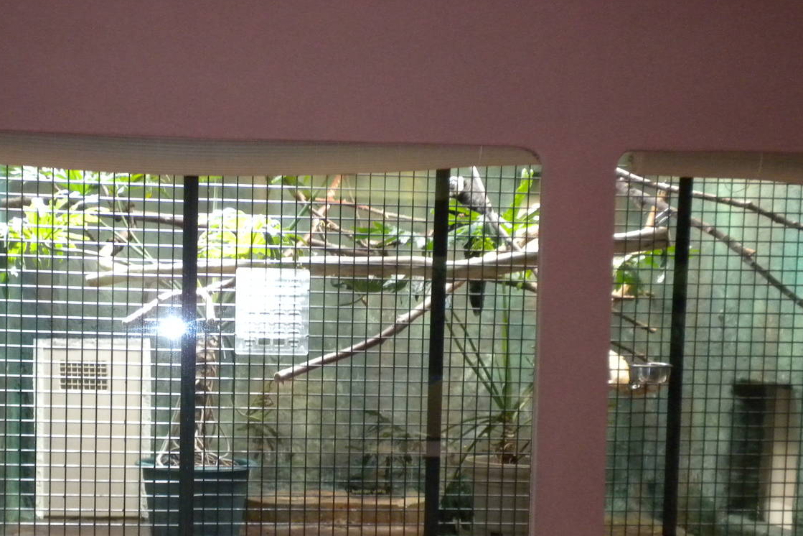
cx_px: 269
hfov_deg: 35.9
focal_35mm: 55
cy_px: 410
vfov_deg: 24.3
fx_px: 1227
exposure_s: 1/40.6
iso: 400
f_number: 3.5
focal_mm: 6.6
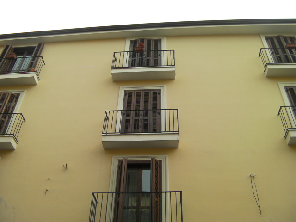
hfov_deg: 49.0
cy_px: 111
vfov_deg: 37.7
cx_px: 148
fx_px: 325
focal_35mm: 38
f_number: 3.5
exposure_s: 1/175
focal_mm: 6.8
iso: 50
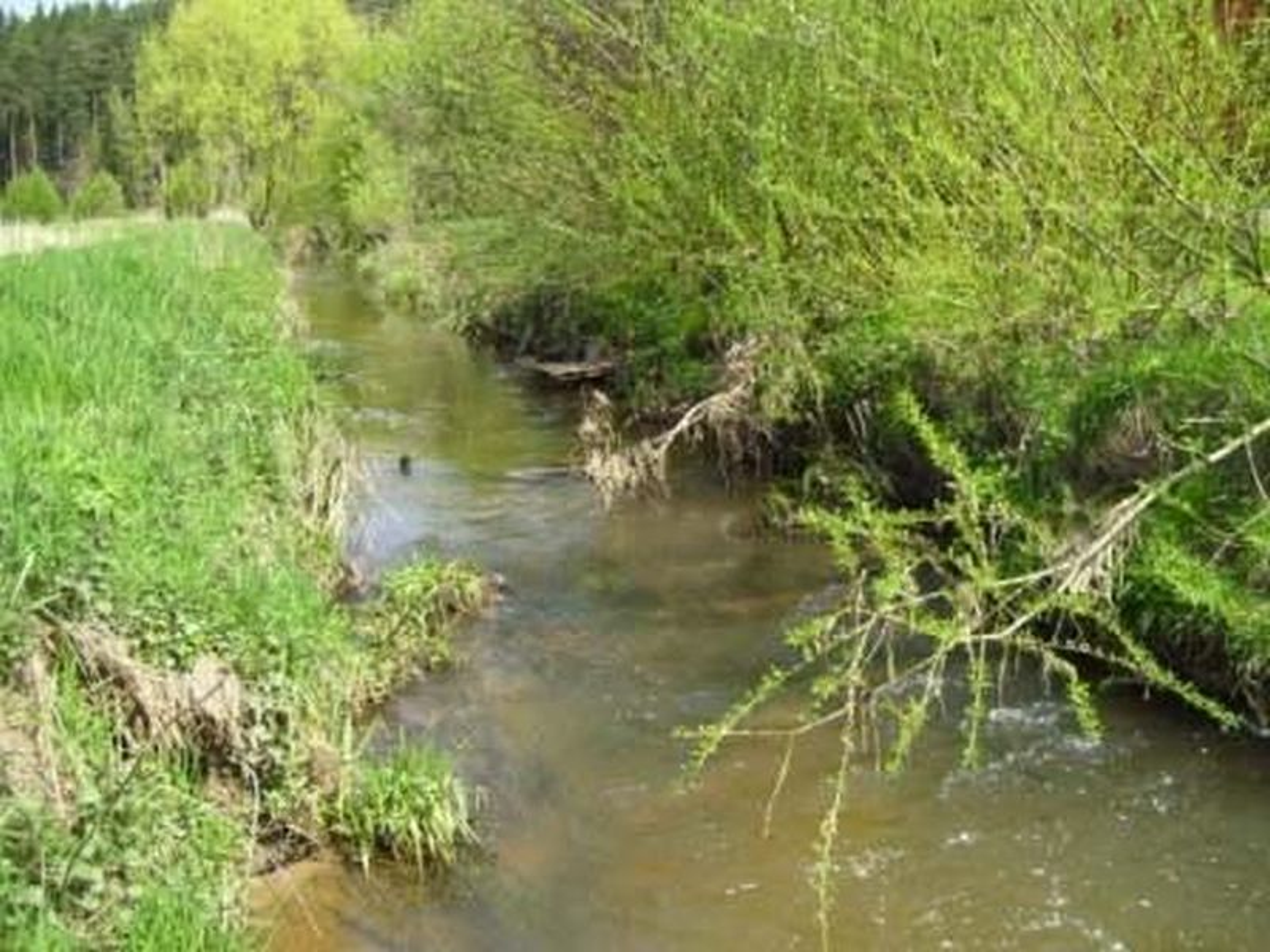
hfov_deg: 51.4
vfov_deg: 39.7
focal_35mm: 36
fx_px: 1321
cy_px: 476
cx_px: 635
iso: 80
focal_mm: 6
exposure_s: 1/500
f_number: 2.7
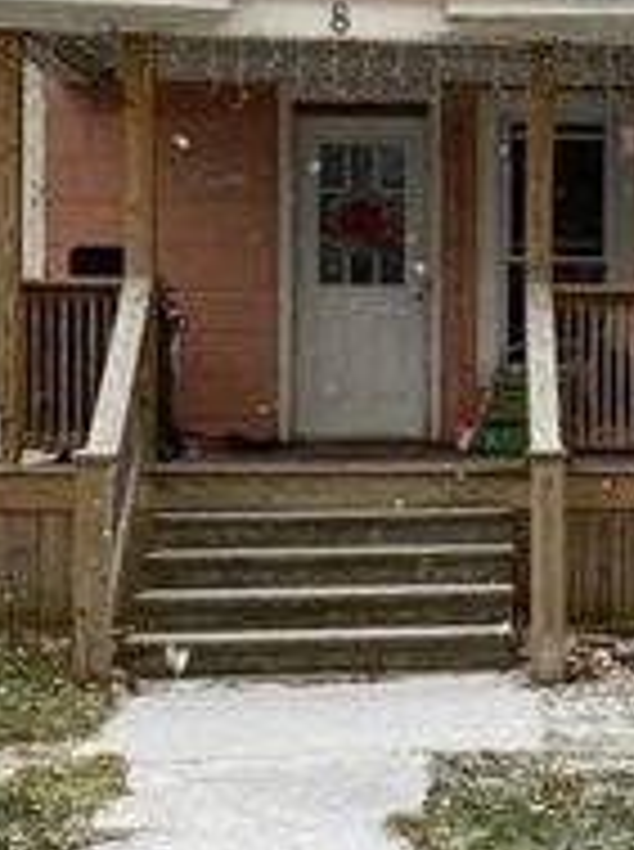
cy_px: 380
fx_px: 2254
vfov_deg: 21.3
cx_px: 719
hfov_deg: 15.5
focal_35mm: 92
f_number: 1.8
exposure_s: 1/265
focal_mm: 4.25
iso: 32
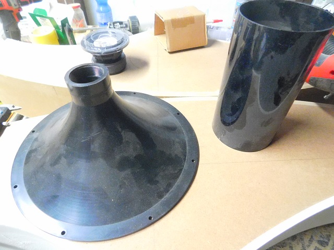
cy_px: 125
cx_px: 167
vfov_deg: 58.9
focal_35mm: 23
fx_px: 222
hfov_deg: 73.9
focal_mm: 4
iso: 1600
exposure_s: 1/40
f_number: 3
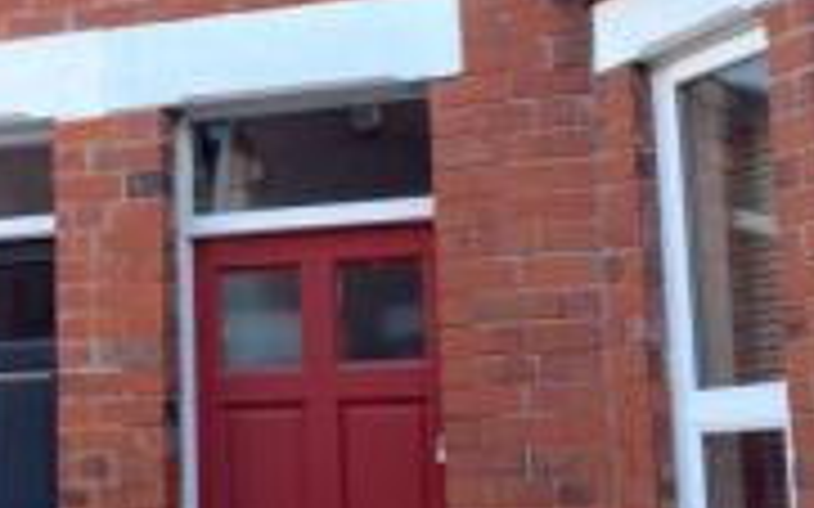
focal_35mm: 99
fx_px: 2196
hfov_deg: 20.4
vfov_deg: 13.2
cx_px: 29
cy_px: 151
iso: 32
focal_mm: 4.15
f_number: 2.2
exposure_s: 1/107
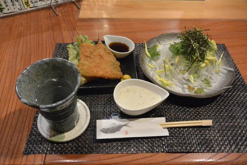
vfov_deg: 44.9
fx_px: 199
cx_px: 124
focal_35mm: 29
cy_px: 82
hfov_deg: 63.7
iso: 2800
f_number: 3.5
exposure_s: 1/60
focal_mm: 11
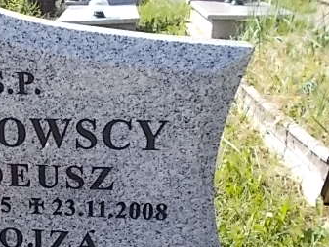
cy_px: 179
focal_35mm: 57
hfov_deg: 31.8
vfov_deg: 25.4
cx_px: 21
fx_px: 542
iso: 80
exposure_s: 1/320
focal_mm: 5.3
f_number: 3.4
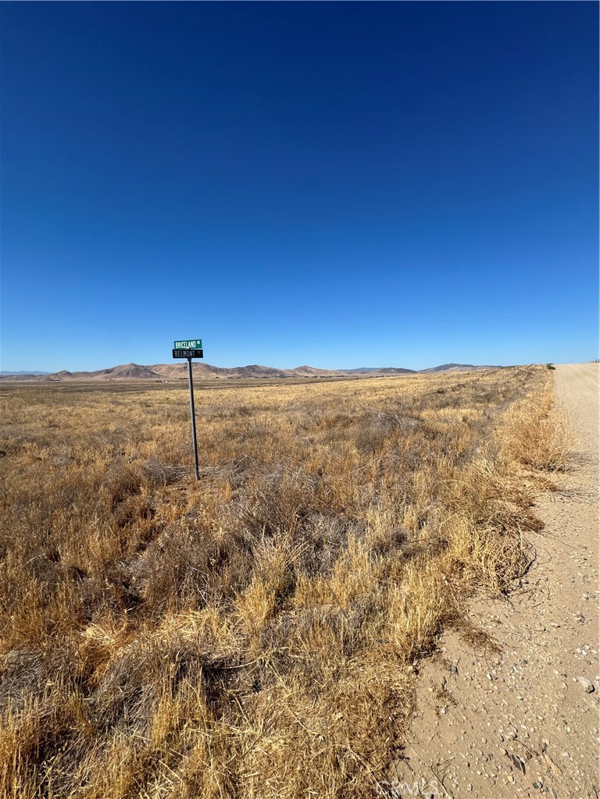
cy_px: 400
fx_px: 324
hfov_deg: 85.7
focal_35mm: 14
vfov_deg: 102.1
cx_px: 300
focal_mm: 2.22
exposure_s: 1/2494
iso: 50
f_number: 2.2
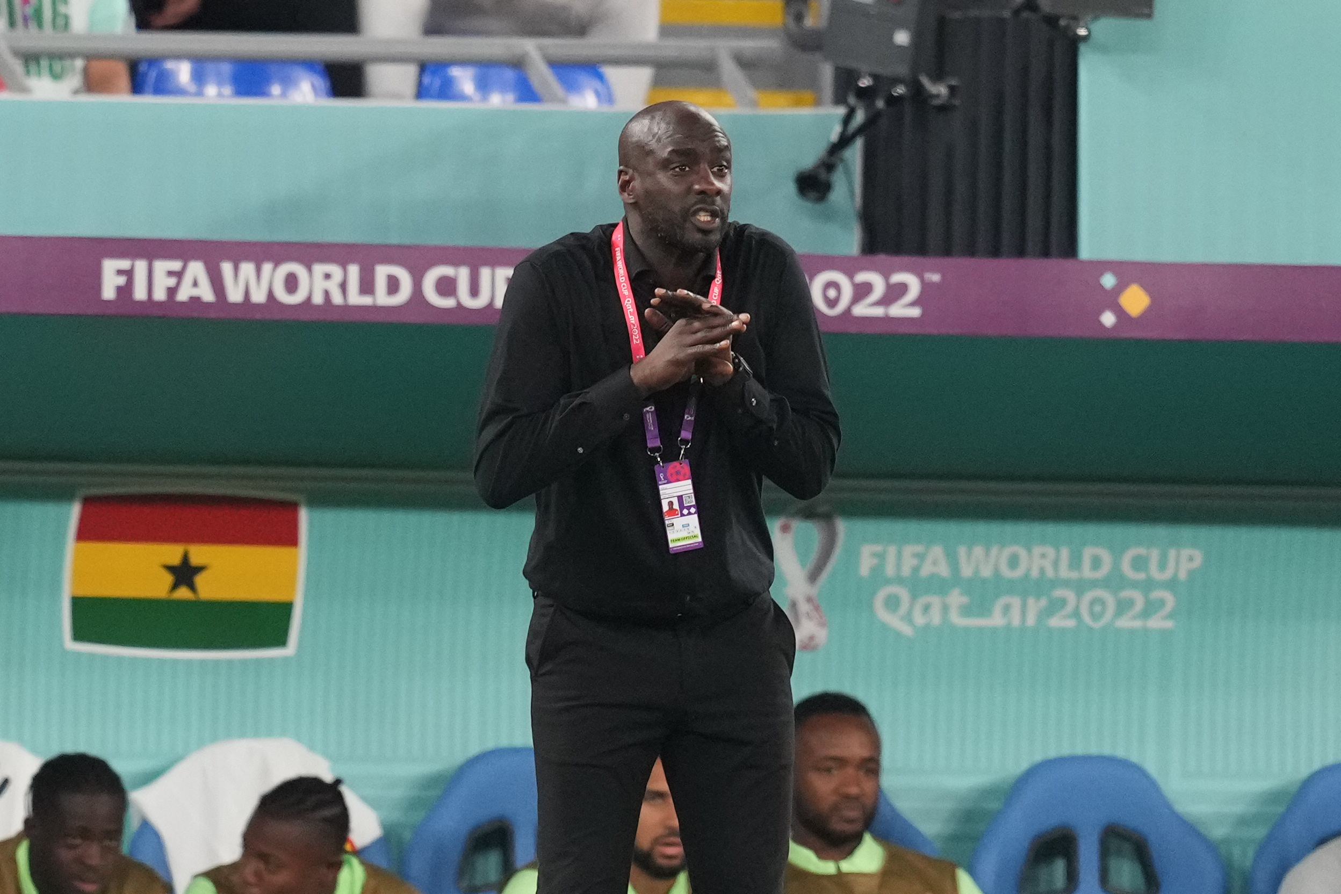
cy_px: 447
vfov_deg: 3.4
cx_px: 670
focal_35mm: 400
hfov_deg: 5.2
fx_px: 14899
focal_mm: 400
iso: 3200
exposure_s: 1/2000
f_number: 3.2
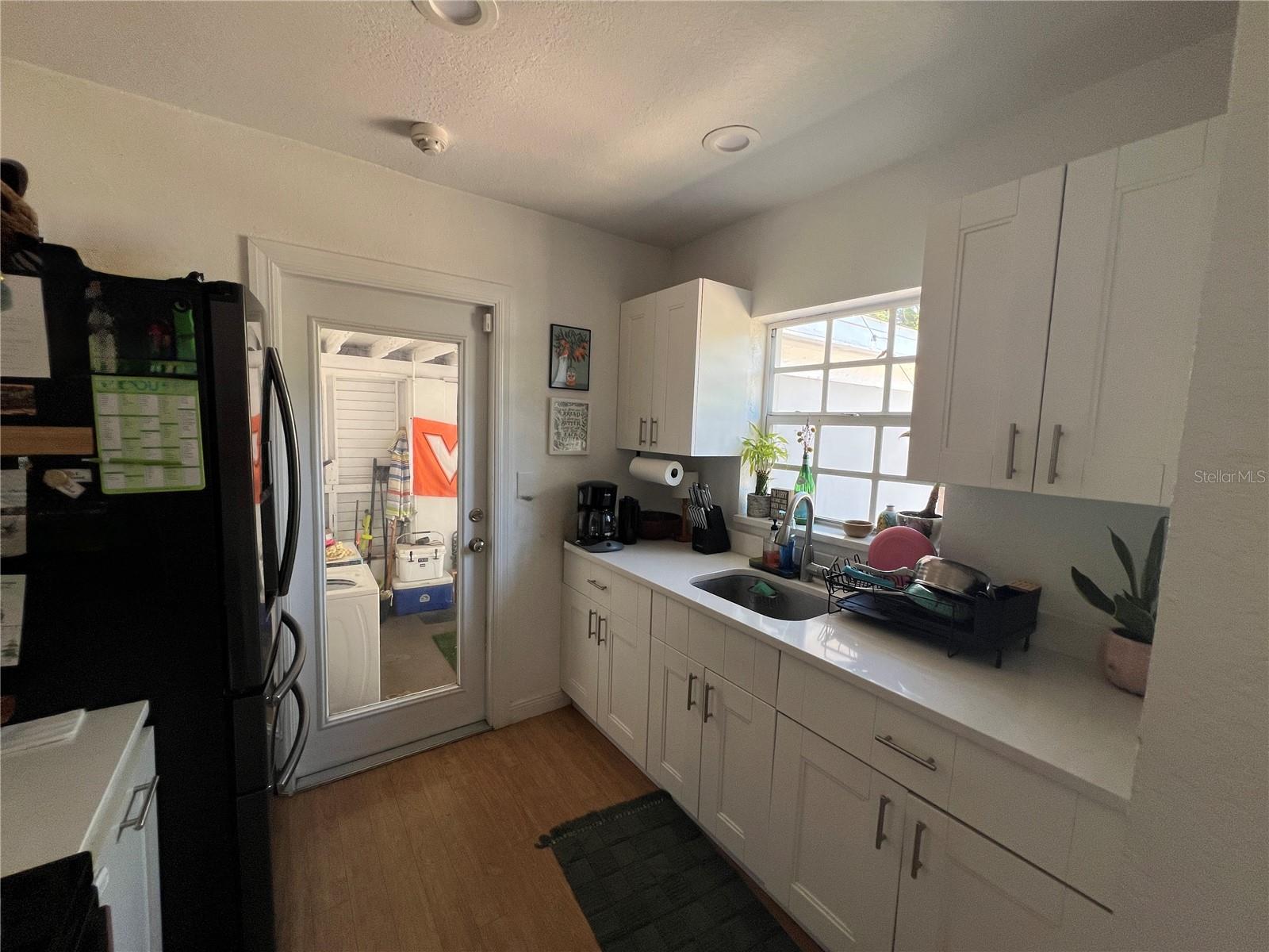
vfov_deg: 89.9
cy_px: 476
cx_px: 634
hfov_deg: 106.2
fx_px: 477
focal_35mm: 13
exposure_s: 1/99
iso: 100
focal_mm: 1.57
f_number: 1.8
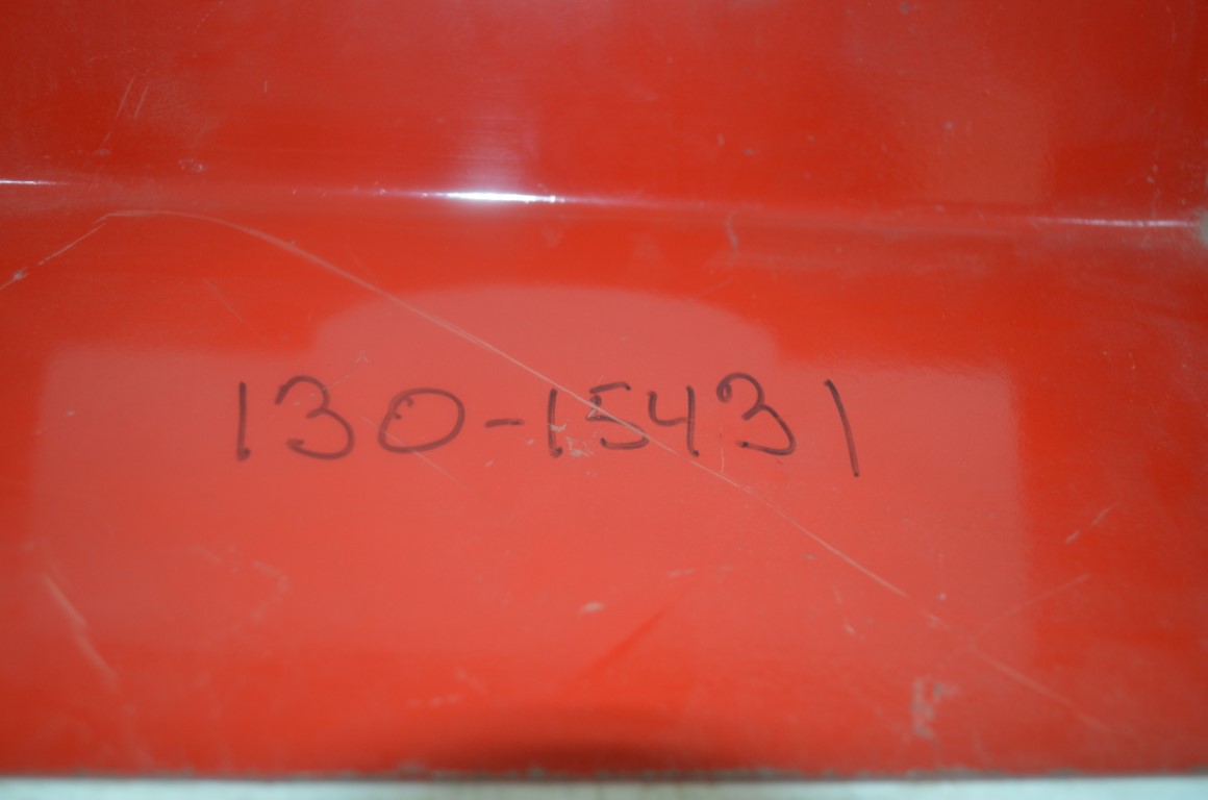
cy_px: 400
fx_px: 1306
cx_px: 604
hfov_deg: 49.6
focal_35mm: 39
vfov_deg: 34.1
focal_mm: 26
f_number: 4.2
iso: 560
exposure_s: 1/60
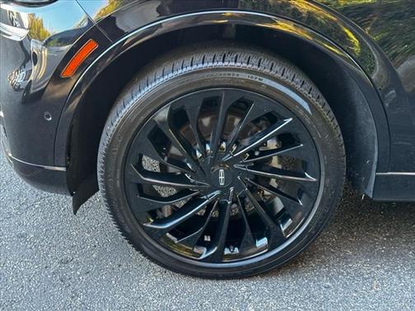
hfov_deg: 39.7
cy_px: 156
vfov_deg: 30.3
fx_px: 575
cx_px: 208
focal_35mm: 48
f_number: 1.78
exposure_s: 1/52
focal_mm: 6.76
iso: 250
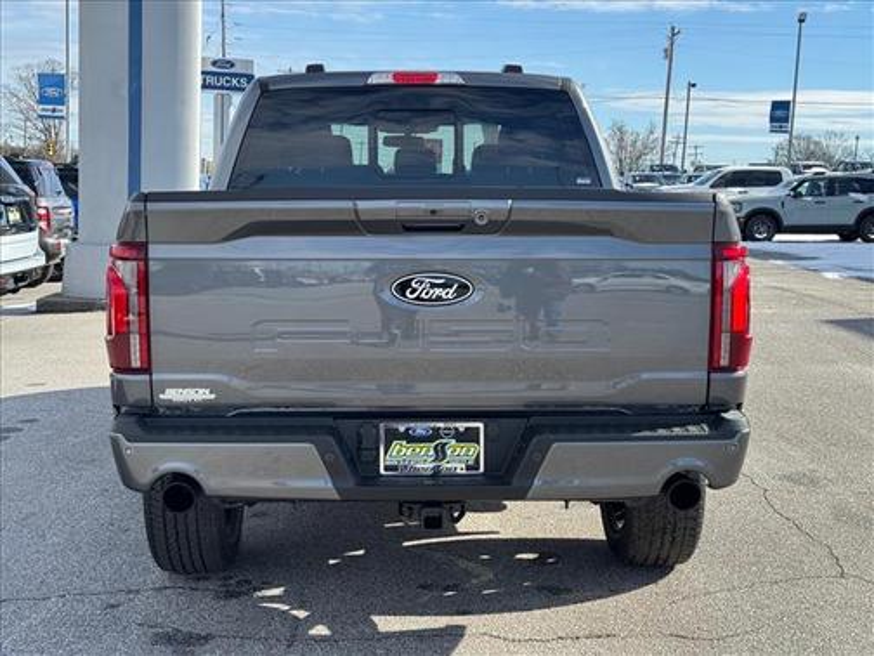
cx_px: 437
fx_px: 1212
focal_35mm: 48
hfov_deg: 39.7
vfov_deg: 30.3
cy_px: 328
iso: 64
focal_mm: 6.76
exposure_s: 1/1637
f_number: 1.78
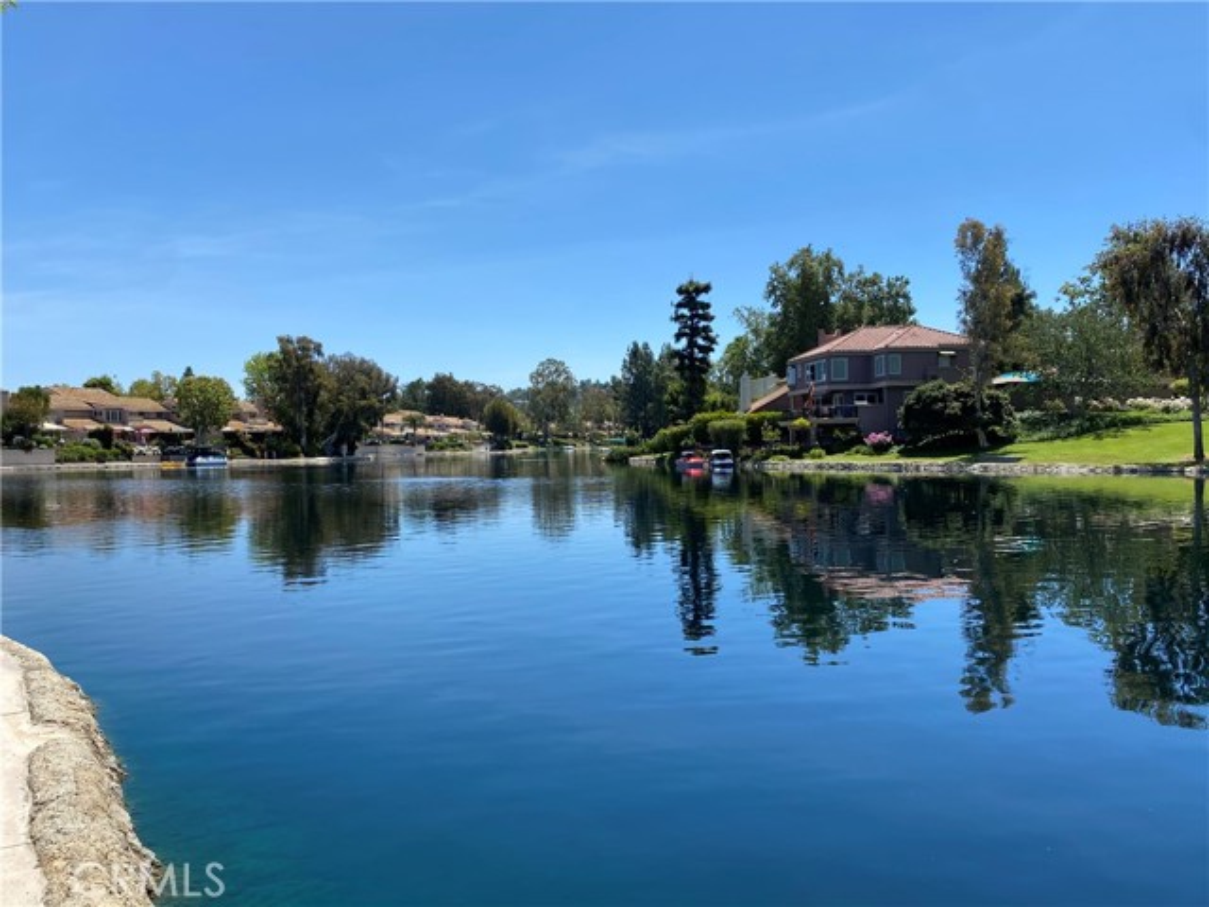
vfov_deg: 53.1
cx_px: 604
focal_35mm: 26
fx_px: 908
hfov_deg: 67.3
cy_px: 454
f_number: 1.8
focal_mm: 4.25
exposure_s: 1/2755
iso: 32
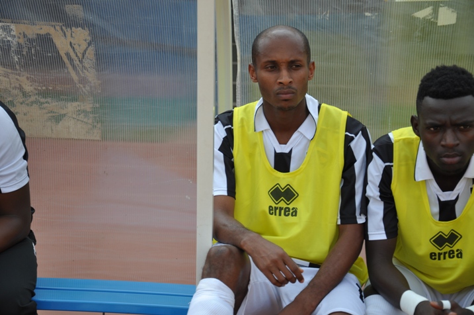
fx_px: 1381
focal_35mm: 105
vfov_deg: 13.0
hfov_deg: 19.5
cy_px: 158
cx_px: 237
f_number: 5.3
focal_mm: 70
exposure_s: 1/250
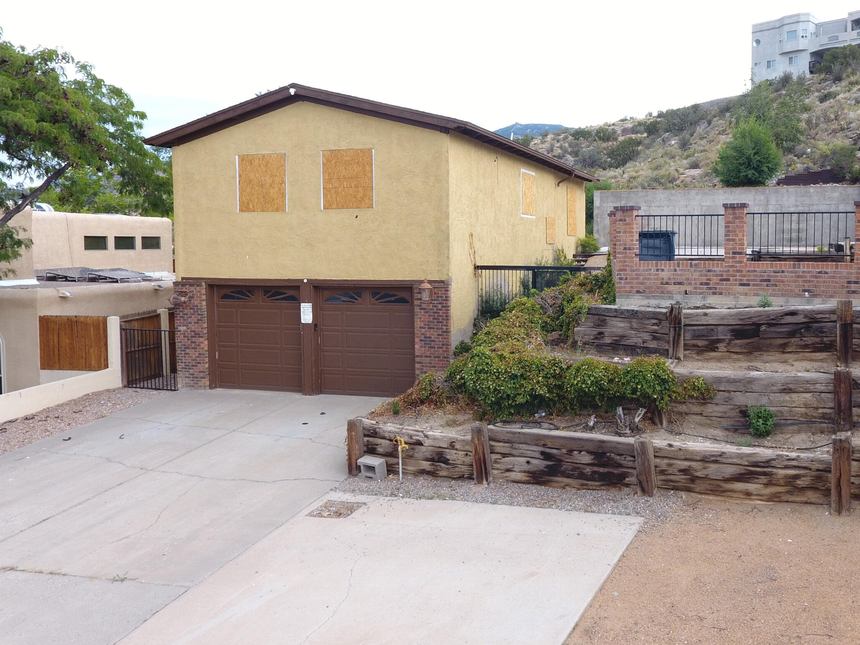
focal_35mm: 29
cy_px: 276
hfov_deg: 60.2
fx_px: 721
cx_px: 572
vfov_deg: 48.1
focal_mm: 3.61
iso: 100
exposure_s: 1/125
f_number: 2.8
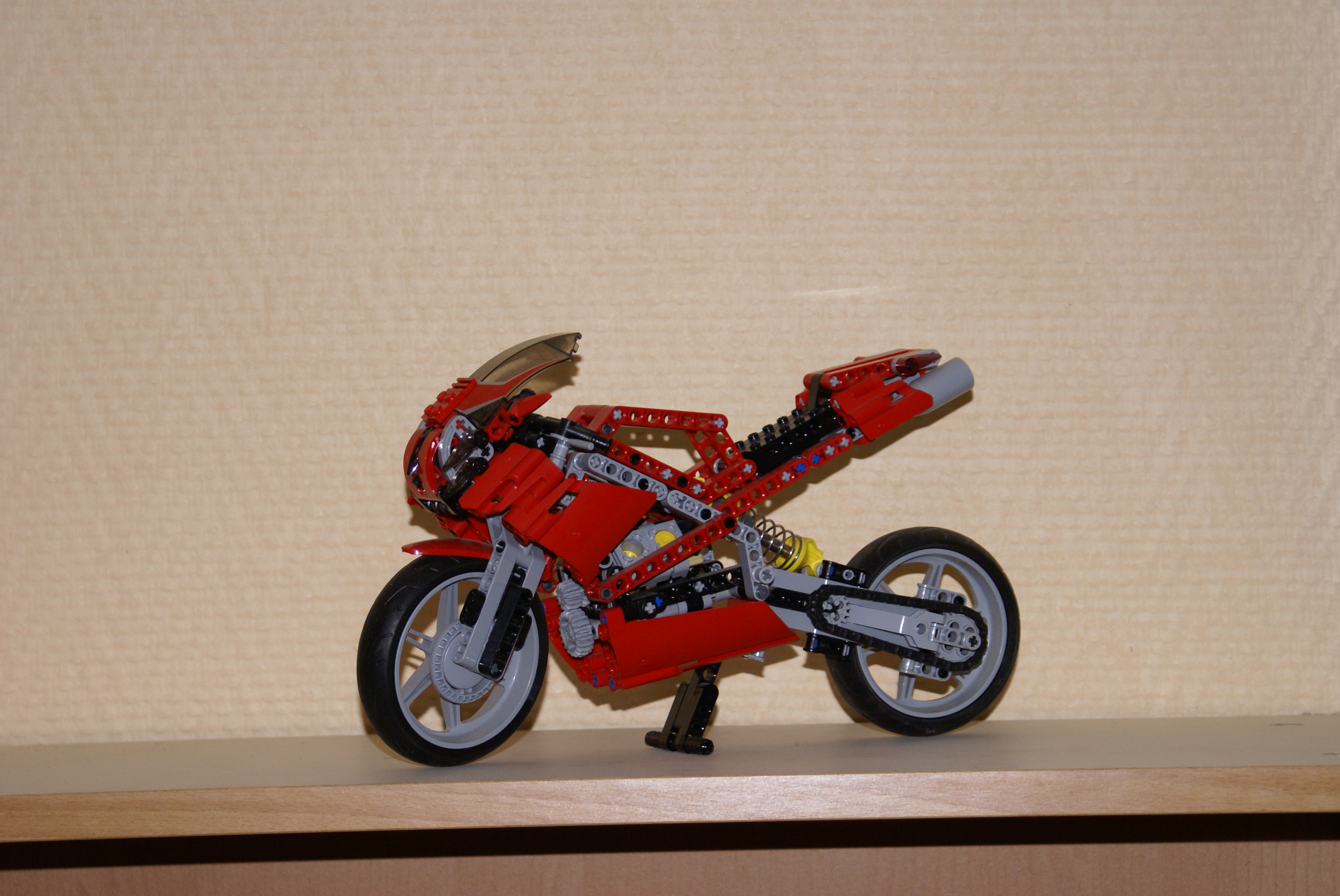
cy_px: 448
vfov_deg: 13.1
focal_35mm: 105
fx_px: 3913
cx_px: 670
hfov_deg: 19.4
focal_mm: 70
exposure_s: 1/125
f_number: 5.6
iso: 400
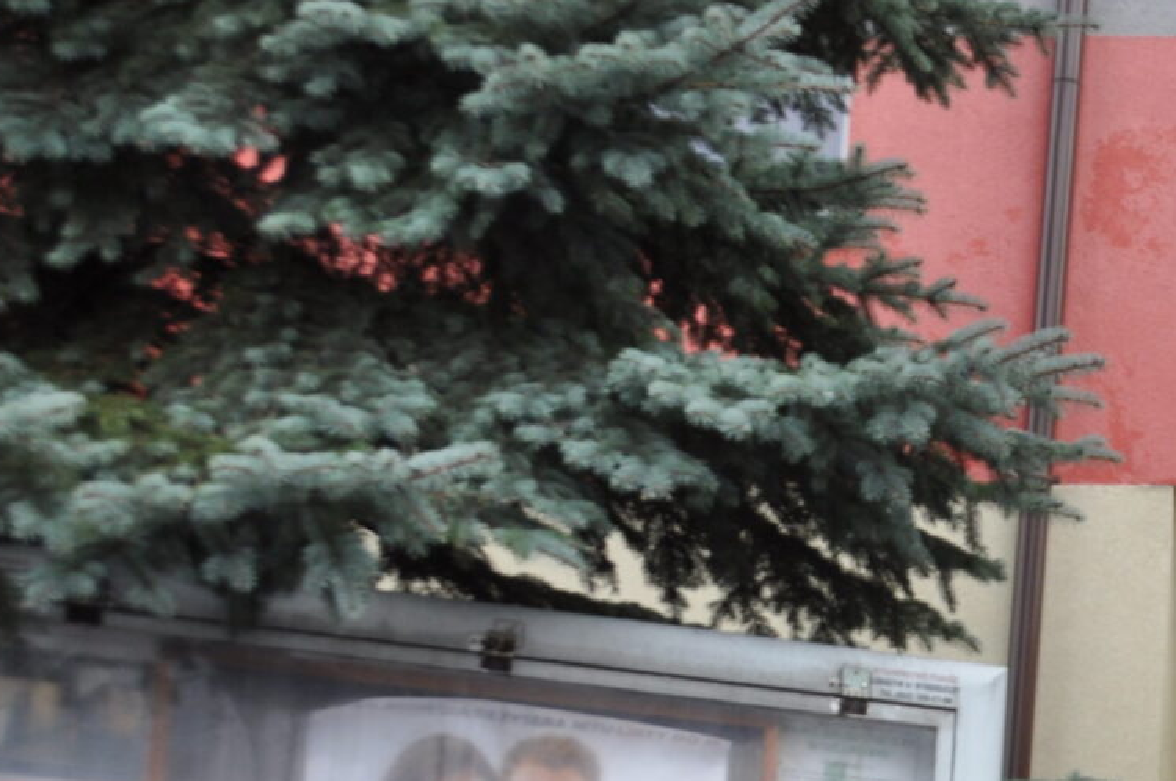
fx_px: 2610
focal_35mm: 80
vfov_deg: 16.2
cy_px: 990
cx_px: 1544
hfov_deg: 22.6
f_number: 5.6
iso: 250
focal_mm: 20
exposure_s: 1/125
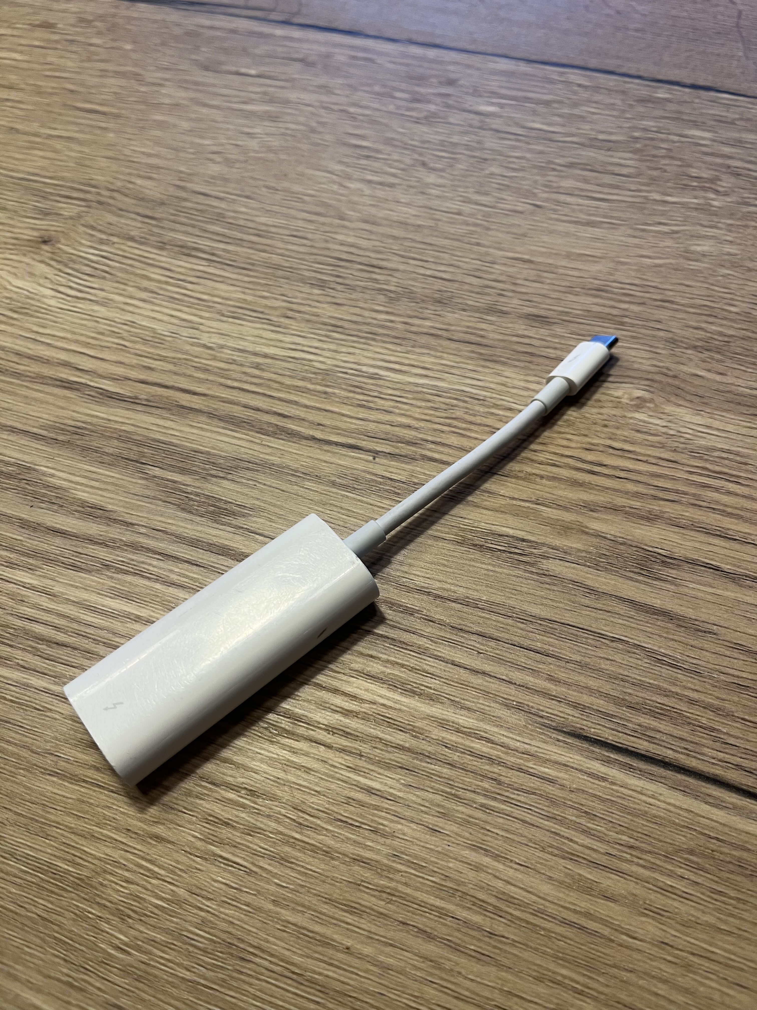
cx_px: 378
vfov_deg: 67.3
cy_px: 505
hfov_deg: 53.1
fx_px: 758
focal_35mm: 26
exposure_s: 1/50
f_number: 1.6
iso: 64
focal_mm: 5.1
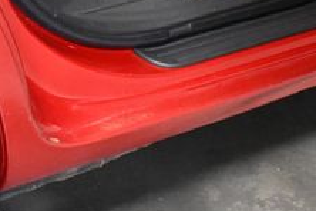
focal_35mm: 104
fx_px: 913
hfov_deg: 19.1
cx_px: -3
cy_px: -11
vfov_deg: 13.0
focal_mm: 18
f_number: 3.5
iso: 3200
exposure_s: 1/80
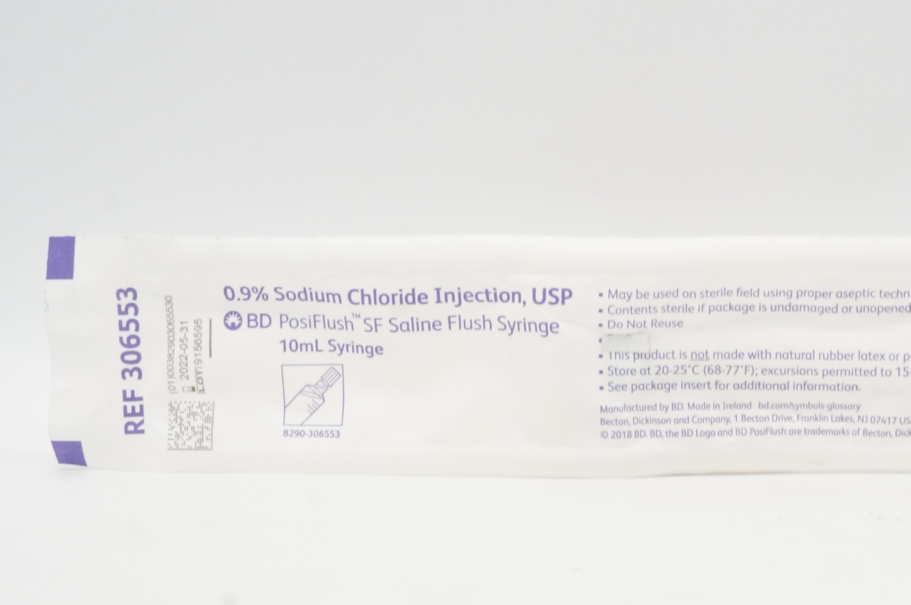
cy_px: 372
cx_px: 634
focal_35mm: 54
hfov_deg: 36.4
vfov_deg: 24.9
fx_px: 1365
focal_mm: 18
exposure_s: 1/13
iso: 800
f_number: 14
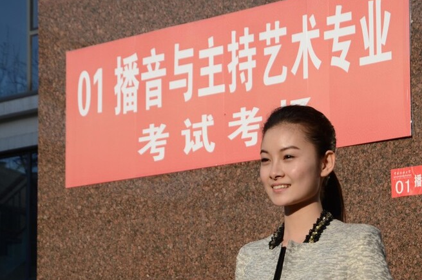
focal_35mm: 88
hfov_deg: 23.1
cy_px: 243
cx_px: 273
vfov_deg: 15.3
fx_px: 1030
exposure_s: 1/640
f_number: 5.6
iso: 100
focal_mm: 32
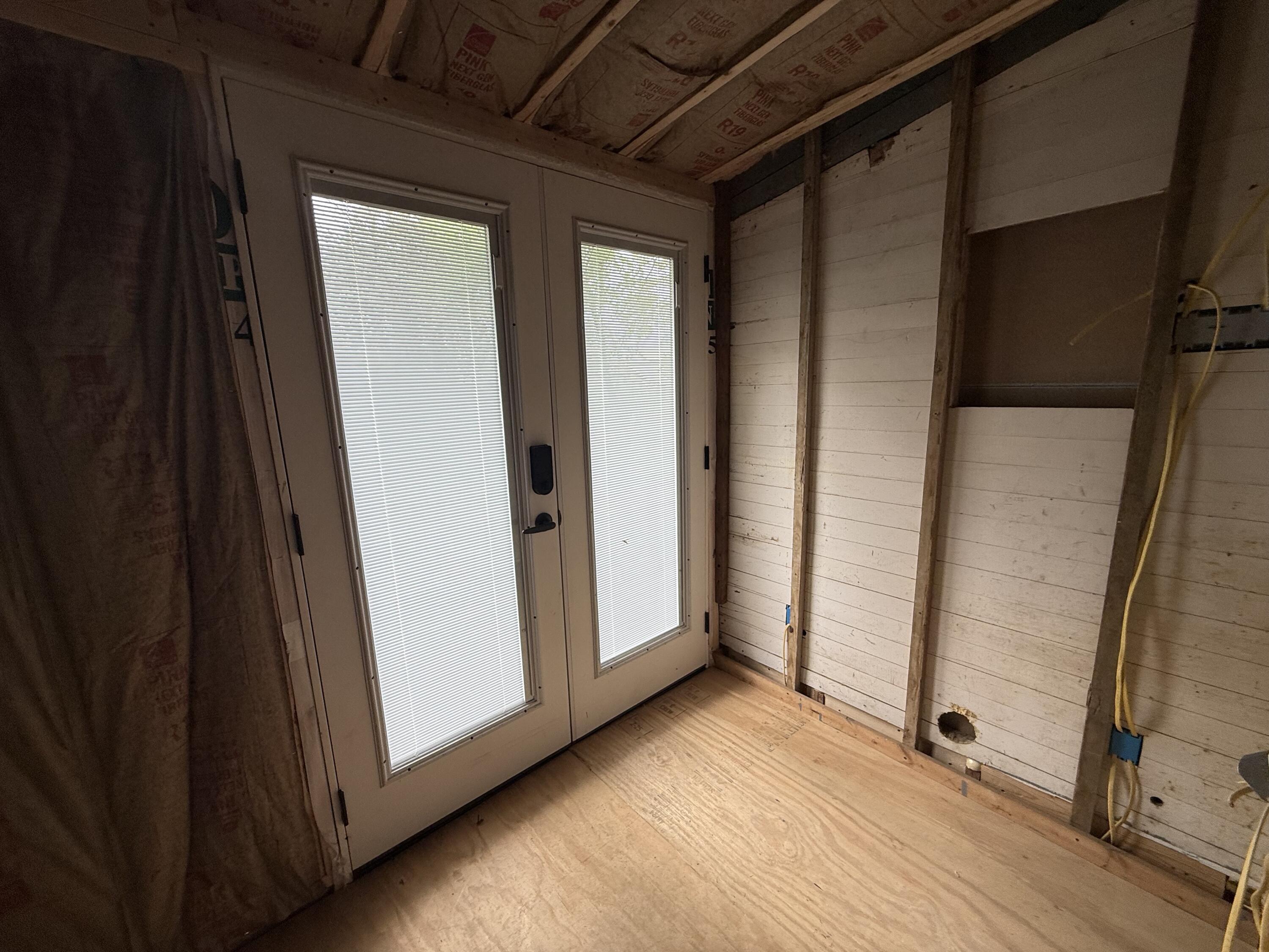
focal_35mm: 14
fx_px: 513
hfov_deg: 102.1
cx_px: 634
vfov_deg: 85.7
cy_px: 476
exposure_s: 1/120
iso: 50
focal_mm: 2.22
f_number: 2.2
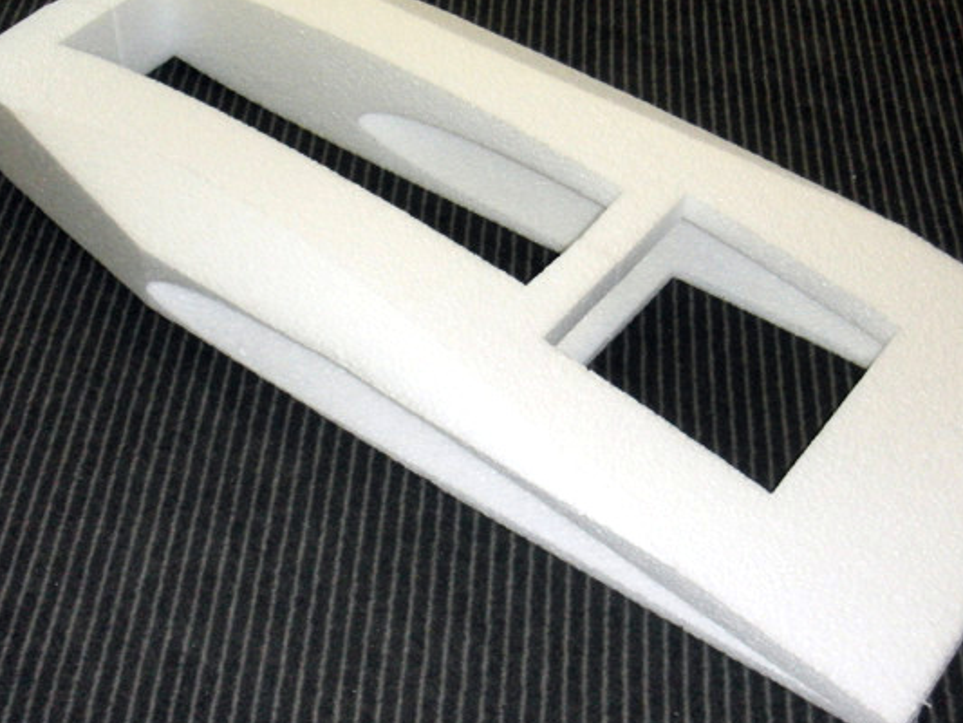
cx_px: 491
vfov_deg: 25.7
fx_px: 1586
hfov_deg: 33.8
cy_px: 322
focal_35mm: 57
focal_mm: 6.66
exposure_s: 1/40
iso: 400
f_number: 3.9
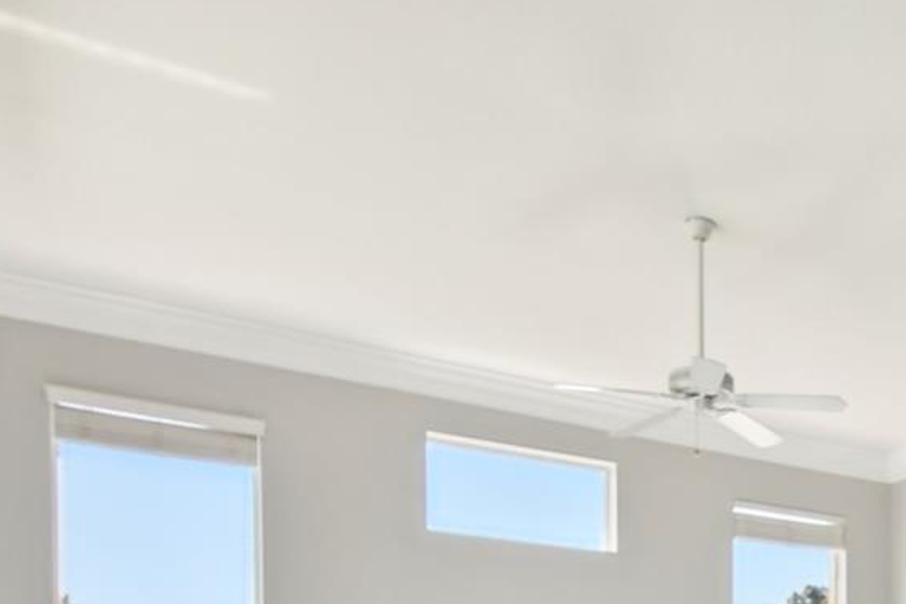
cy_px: 778
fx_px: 1082
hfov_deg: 40.3
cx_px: 891
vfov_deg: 26.6
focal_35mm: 43
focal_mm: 10
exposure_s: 1/60
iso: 100
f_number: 7.1
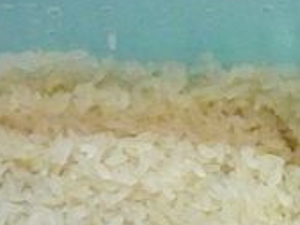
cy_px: 236
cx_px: 343
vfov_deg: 11.5
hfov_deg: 15.1
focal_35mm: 127
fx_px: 1101
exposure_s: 1/50
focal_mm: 5.5
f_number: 2.8
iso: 800
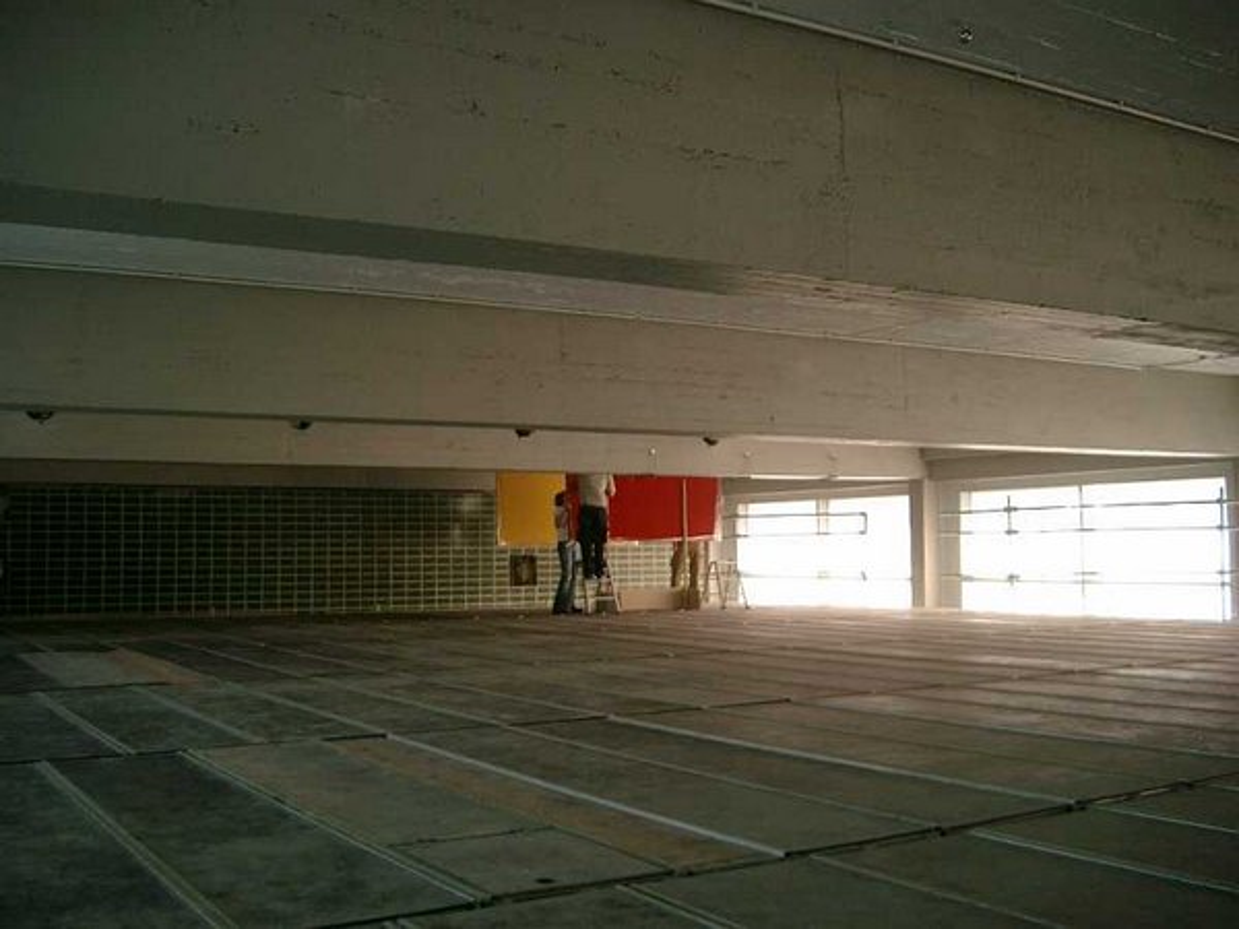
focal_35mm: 37
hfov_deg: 50.1
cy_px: 464
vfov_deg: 38.7
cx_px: 620
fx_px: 1324
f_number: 2.6
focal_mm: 7.6
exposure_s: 1/60
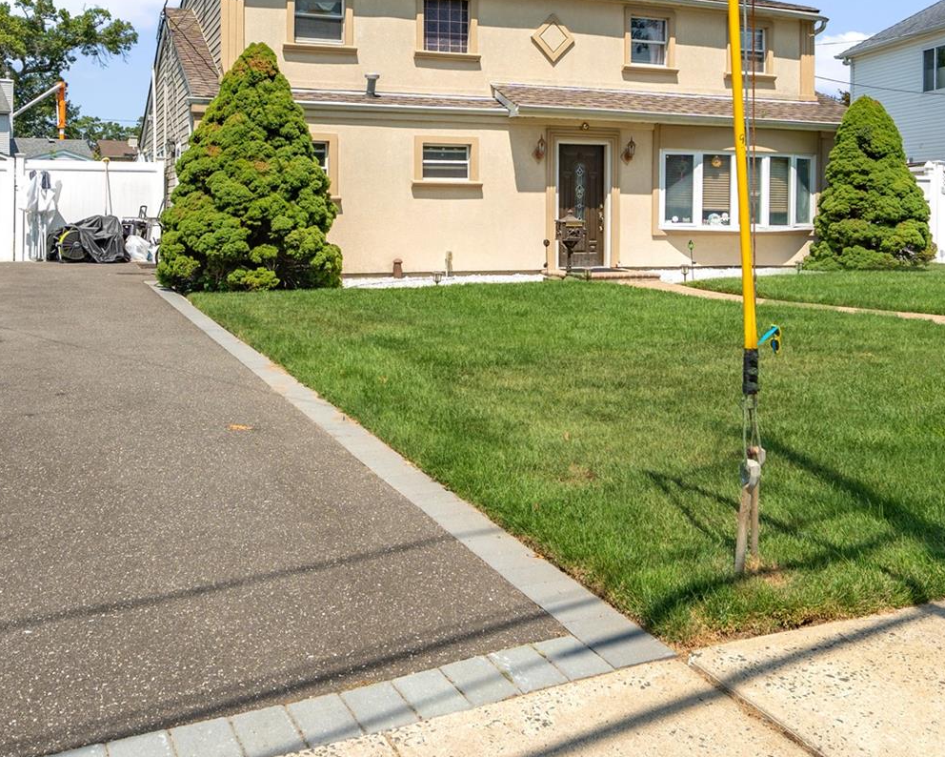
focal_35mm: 31
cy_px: 187
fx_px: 867
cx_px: 407
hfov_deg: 57.0
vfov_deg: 45.5
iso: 80
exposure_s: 1/200
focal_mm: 16
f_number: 7.1
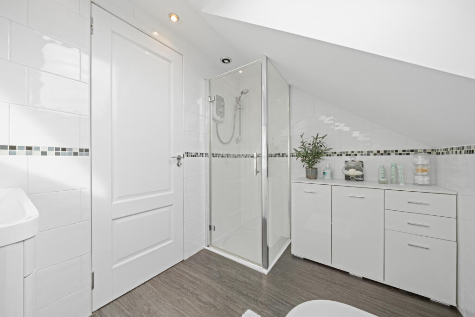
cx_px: 238
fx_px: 158
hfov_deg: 112.6
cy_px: 158
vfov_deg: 90.0
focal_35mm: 12
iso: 800
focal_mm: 12
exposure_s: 1/6
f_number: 22
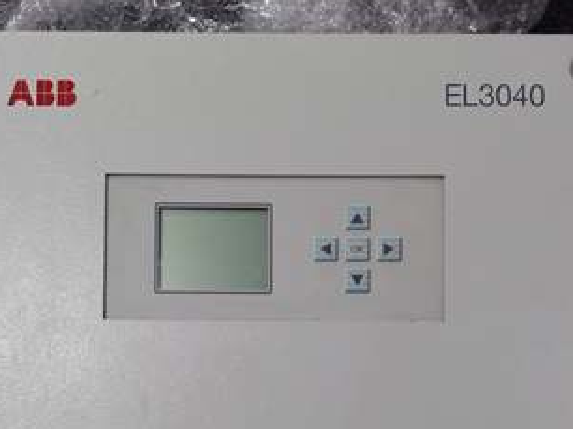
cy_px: 373
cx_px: 283
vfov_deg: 26.7
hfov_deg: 36.2
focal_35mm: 53
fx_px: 877
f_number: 2
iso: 218
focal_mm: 3.79
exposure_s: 1/33
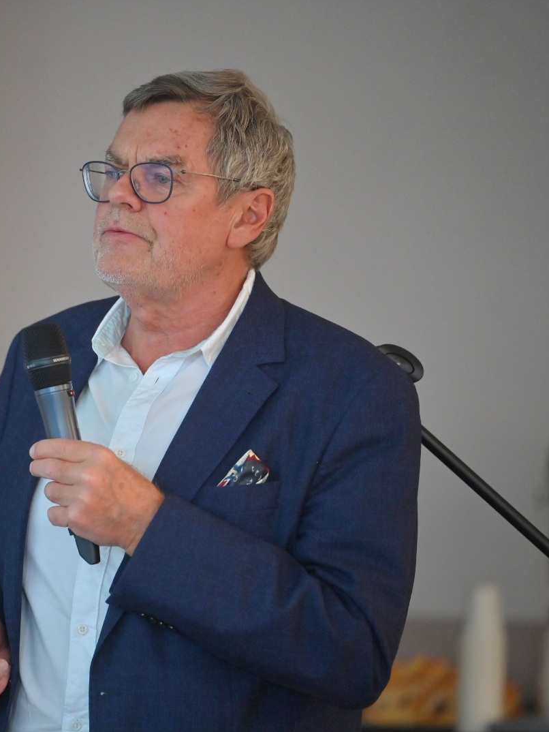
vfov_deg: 7.6
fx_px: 5517
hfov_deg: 5.7
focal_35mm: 261
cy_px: 365
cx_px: 35
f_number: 2.8
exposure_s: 1/400
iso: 1600
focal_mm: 180
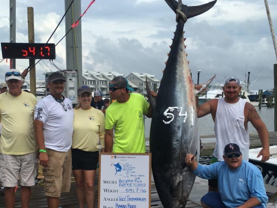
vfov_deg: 33.9
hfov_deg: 44.6
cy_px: 146
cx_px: 114
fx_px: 336
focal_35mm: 42
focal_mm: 4.15
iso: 25
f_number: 2.2
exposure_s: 1/646
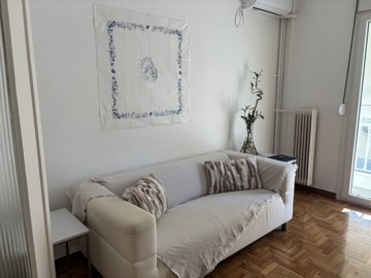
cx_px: 186
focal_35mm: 26
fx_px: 279
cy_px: 139
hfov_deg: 67.3
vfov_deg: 53.1
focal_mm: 5.96
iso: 64
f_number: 1.6
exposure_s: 1/121
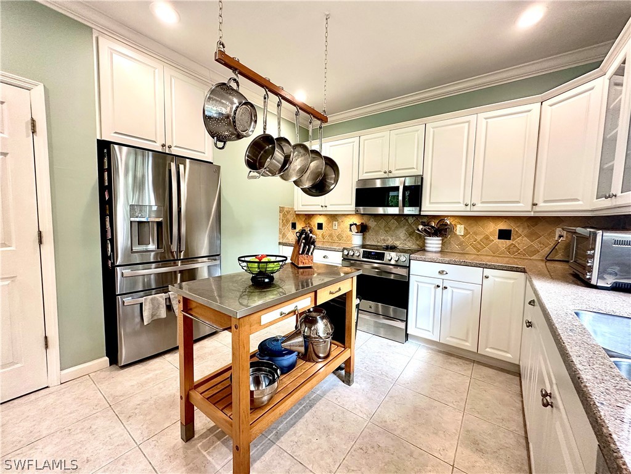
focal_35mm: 14
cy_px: 237
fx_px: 255
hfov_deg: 102.1
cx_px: 316
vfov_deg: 85.7
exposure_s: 1/120
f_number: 2.2
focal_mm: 2.22
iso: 250
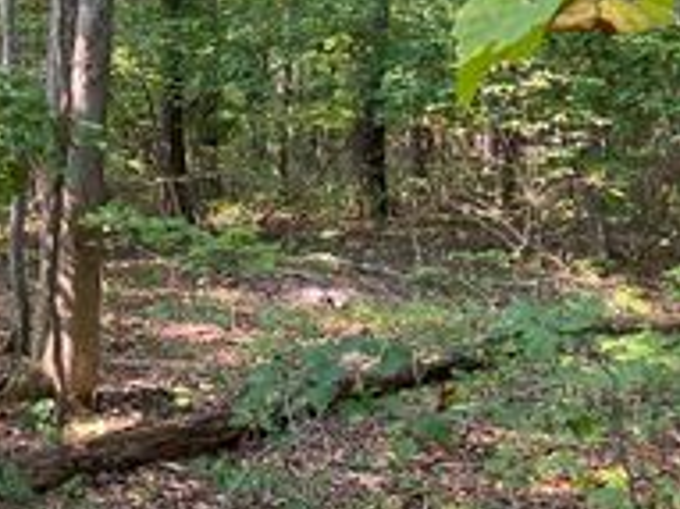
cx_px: -203
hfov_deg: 24.8
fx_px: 1335
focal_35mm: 68
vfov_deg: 21.0
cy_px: 16
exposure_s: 1/122
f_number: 1.8
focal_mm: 4.25
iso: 80
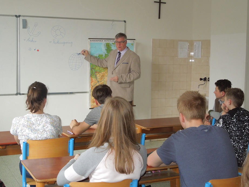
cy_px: 94
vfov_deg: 27.0
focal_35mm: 54
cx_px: 124
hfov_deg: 35.5
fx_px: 389
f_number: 4.2
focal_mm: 9.8
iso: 450
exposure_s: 1/30
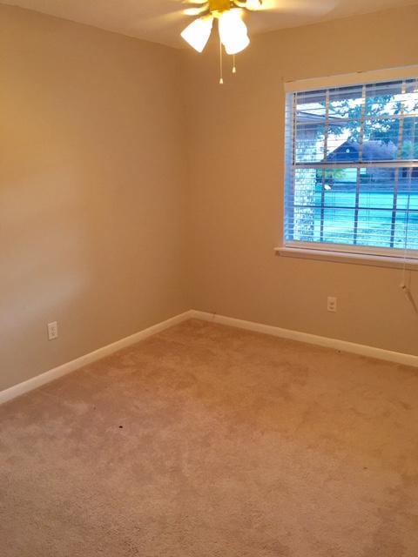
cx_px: 209
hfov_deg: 48.2
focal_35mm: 29
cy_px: 278
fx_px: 467
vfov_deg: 61.7
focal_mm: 4.15
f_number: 2.2
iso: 40
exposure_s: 1/17
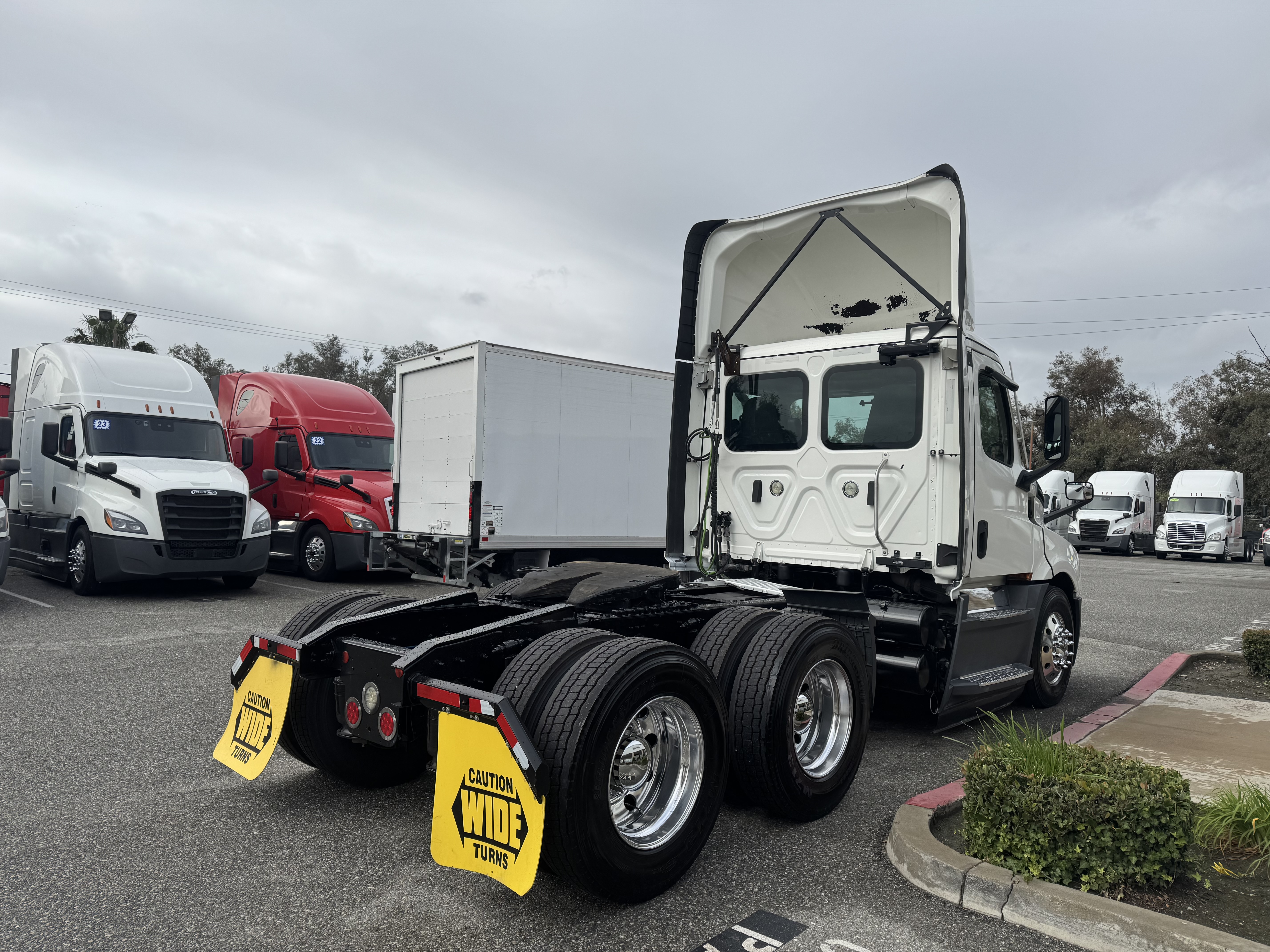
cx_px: 635
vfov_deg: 56.8
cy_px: 476
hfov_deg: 71.6
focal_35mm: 24
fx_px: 881
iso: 80
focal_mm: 6.76
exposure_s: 1/4950
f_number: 1.78
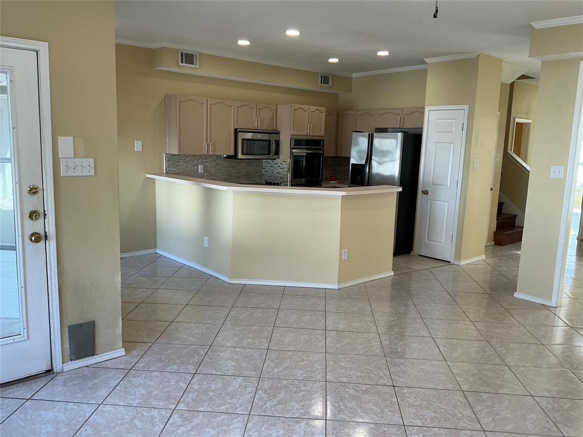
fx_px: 488
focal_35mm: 29
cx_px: 292
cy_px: 218
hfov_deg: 61.7
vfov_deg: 48.2
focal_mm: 3
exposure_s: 1/120
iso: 64
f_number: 1.8
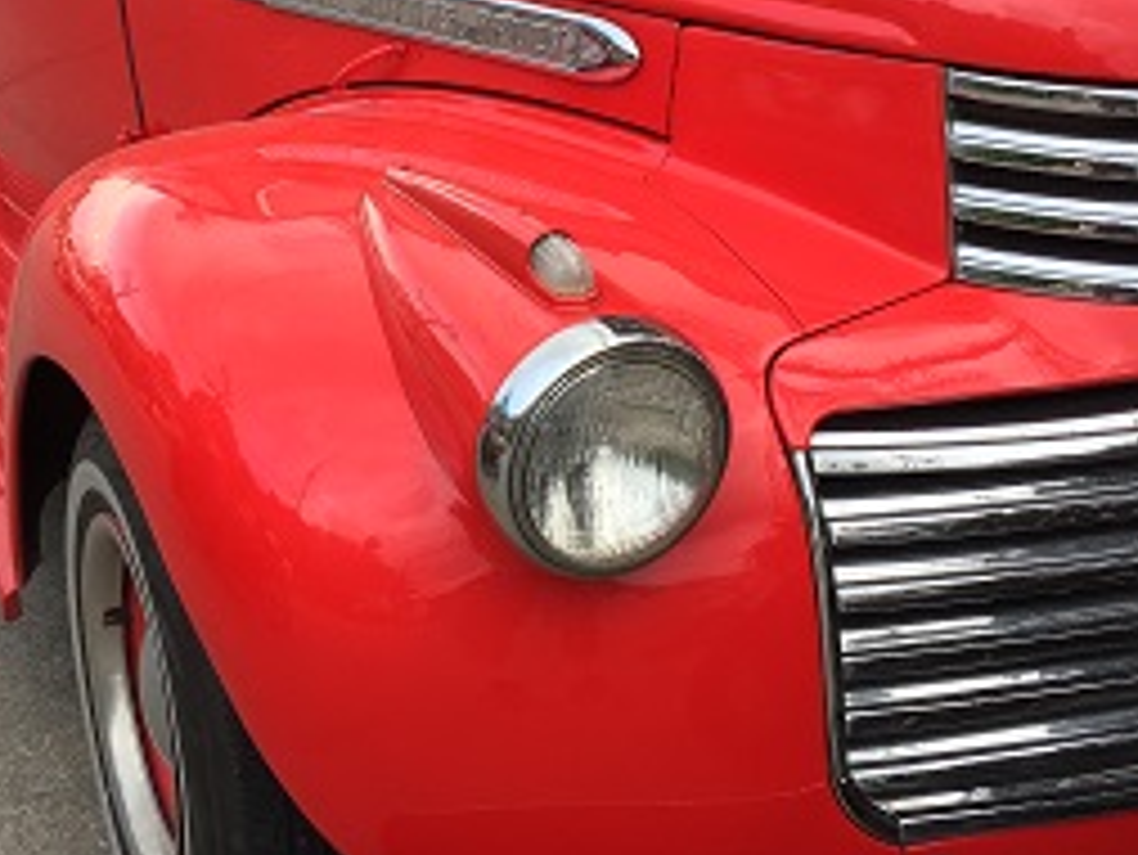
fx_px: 1710
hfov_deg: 36.8
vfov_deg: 27.7
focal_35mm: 52
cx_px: 562
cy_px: 216
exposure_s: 1/50
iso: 32
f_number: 2.2
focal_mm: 4.15
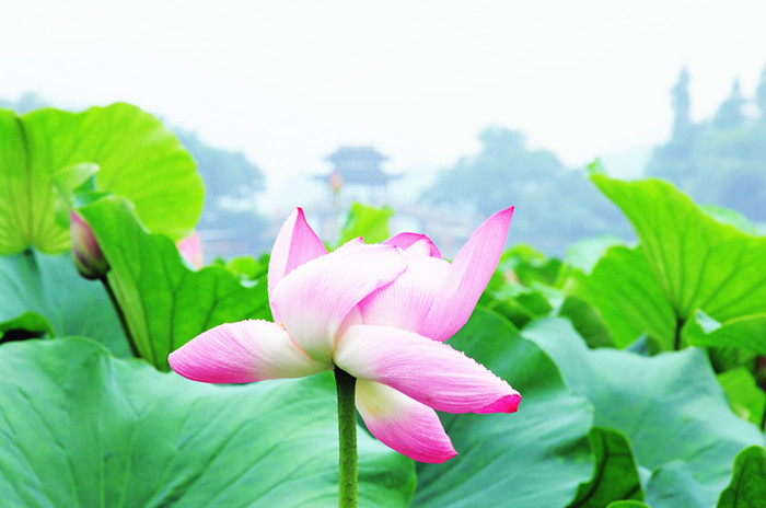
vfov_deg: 8.7
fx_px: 3345
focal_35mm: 158
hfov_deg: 13.1
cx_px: 383
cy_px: 254
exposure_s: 1/50
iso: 200
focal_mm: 105
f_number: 13
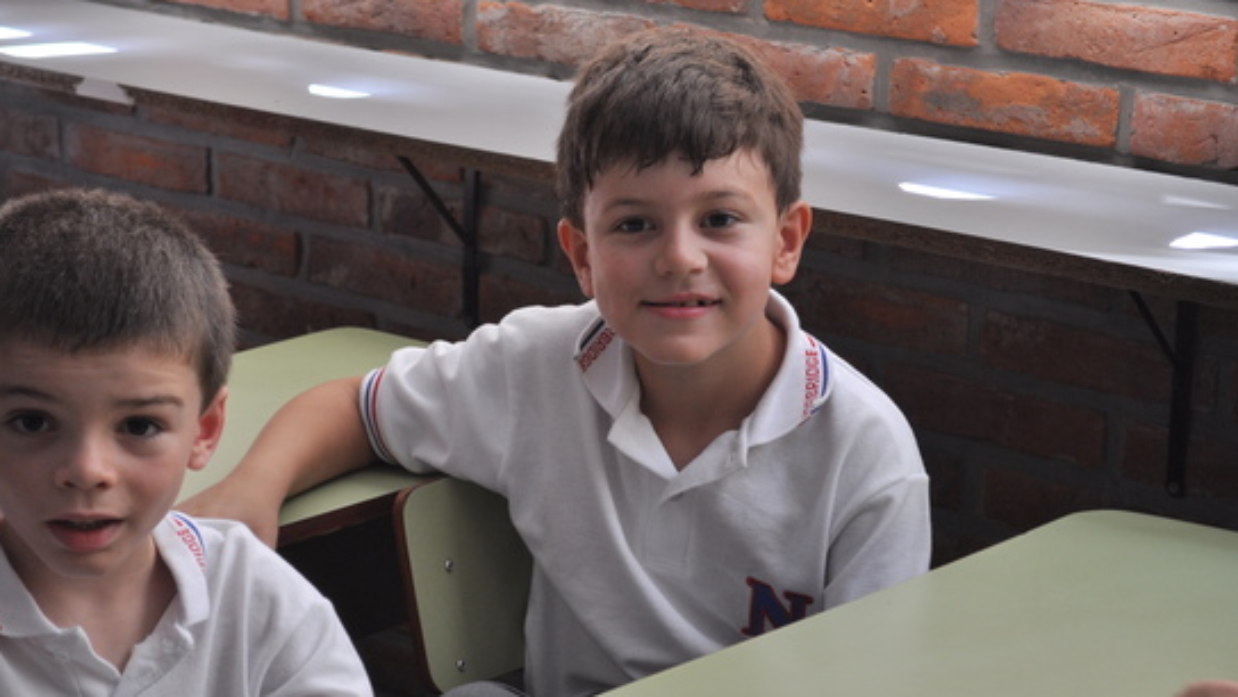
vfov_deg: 11.9
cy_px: 420
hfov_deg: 21.0
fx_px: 3336
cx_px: 526
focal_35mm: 102
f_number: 5.6
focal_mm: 55
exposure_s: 1/60
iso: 400
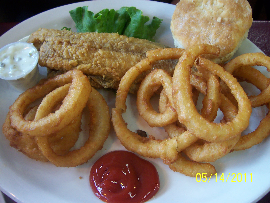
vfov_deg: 38.7
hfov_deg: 50.1
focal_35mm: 37
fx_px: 289
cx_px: 135
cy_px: 102
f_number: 2.8
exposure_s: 1/30
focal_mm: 5.6
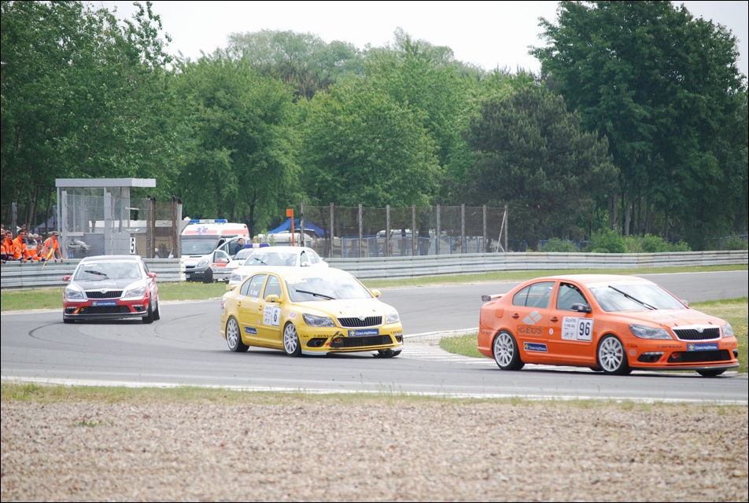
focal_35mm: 188
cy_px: 252
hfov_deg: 10.9
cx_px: 374
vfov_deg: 7.4
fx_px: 3911
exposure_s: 1/500
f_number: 5.6
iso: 200
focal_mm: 125
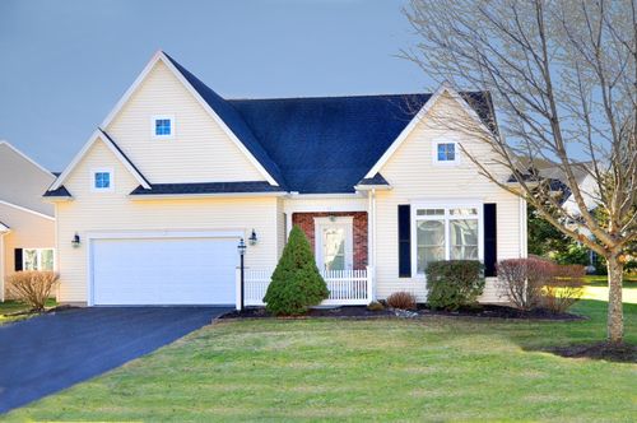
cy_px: 212
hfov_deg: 62.0
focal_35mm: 30
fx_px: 530
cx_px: 318
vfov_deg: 43.5
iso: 320
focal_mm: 20
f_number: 8
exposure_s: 1/160
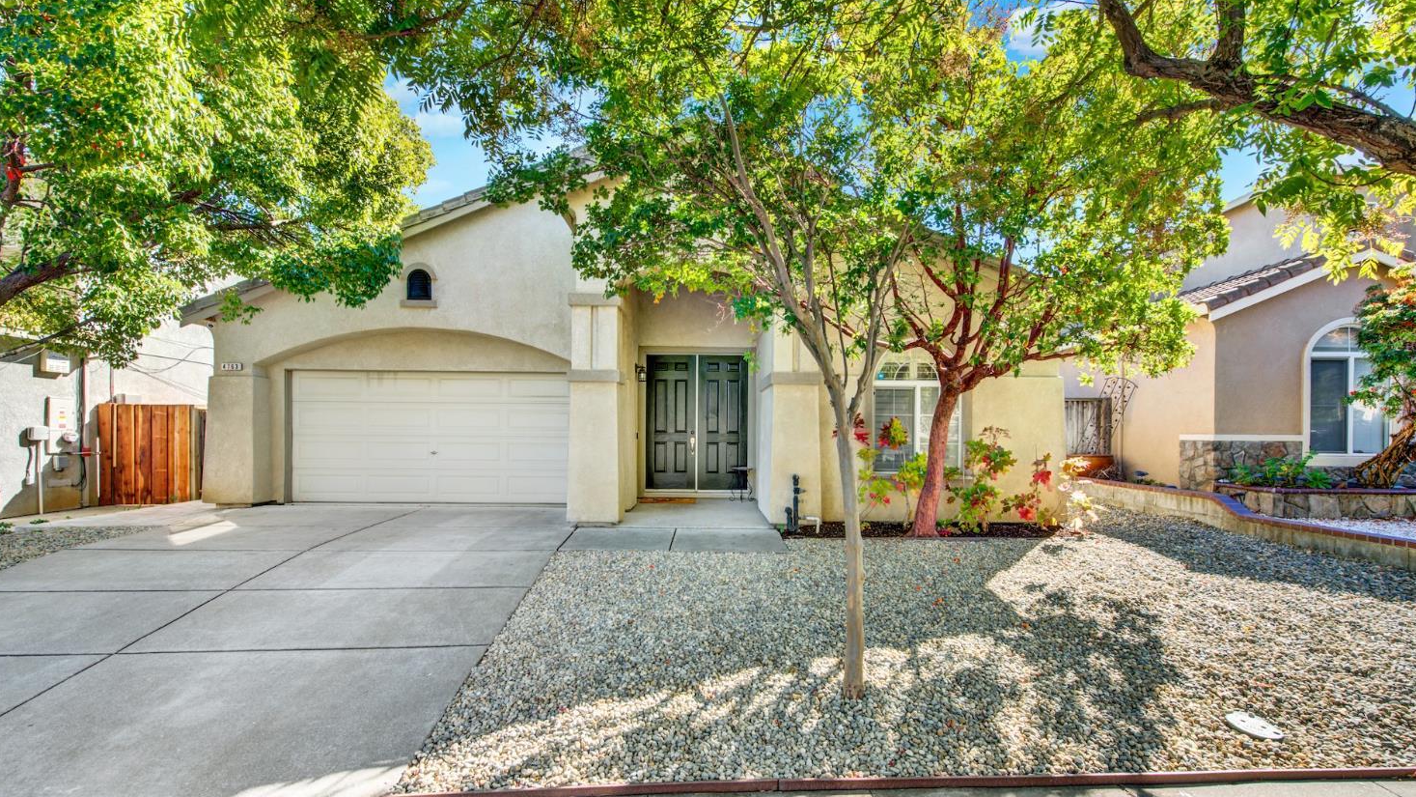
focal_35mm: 15
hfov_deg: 103.0
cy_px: 431
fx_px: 563
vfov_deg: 70.4
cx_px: 699
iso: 100
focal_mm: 14
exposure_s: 1/15
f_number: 14
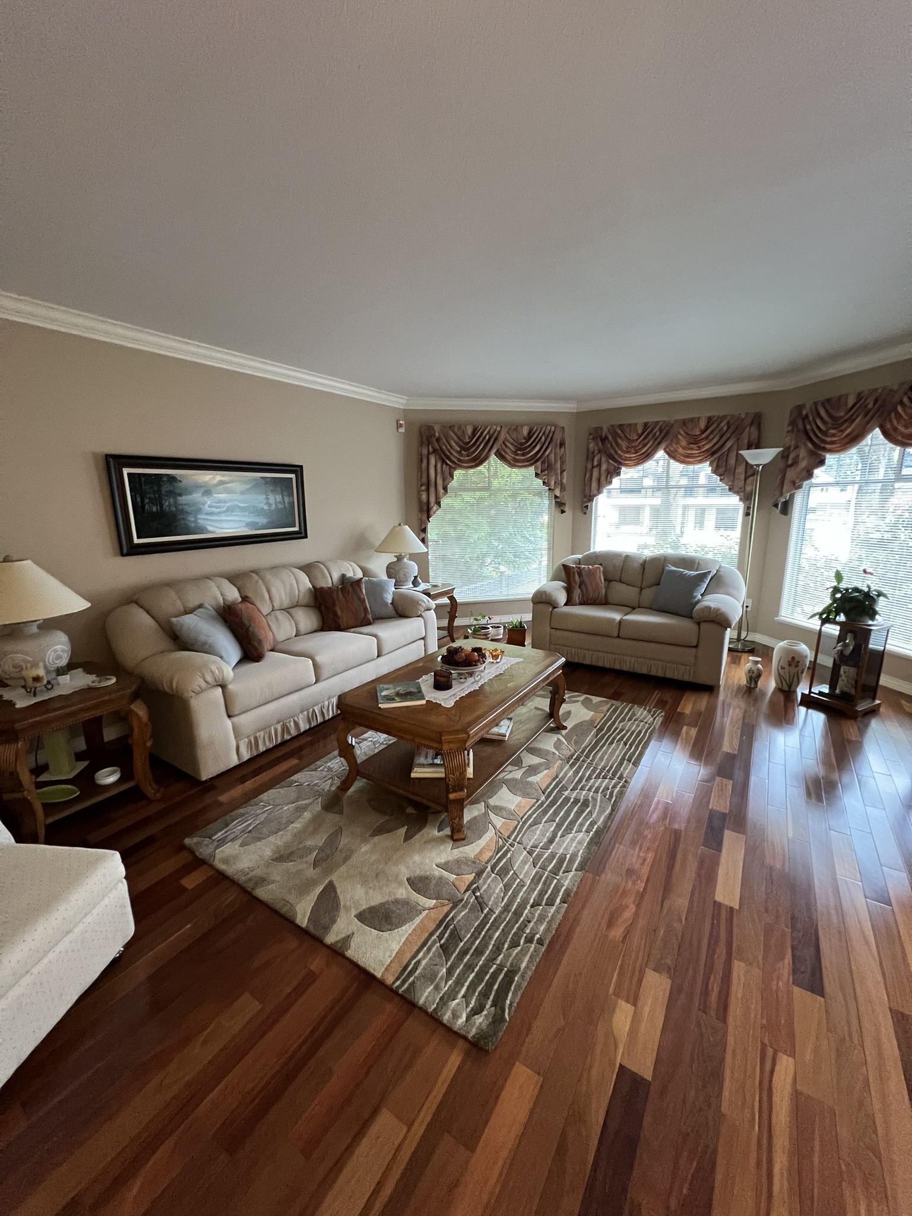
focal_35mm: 13
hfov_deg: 89.9
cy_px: 608
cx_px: 456
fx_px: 457
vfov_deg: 106.2
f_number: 1.8
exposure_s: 1/60
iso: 400
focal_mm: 1.57
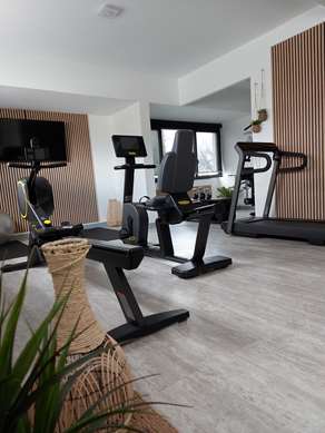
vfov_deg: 71.6
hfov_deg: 56.8
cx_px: 162
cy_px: 216
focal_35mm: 24
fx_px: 300
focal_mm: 5.23
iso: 125
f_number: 1.8
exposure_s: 1/60
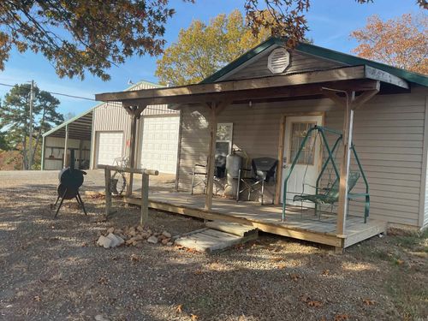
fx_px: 359
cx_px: 214
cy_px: 160
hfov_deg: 61.7
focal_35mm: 29
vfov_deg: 48.2
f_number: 1.8
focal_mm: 3
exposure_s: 1/574
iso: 16
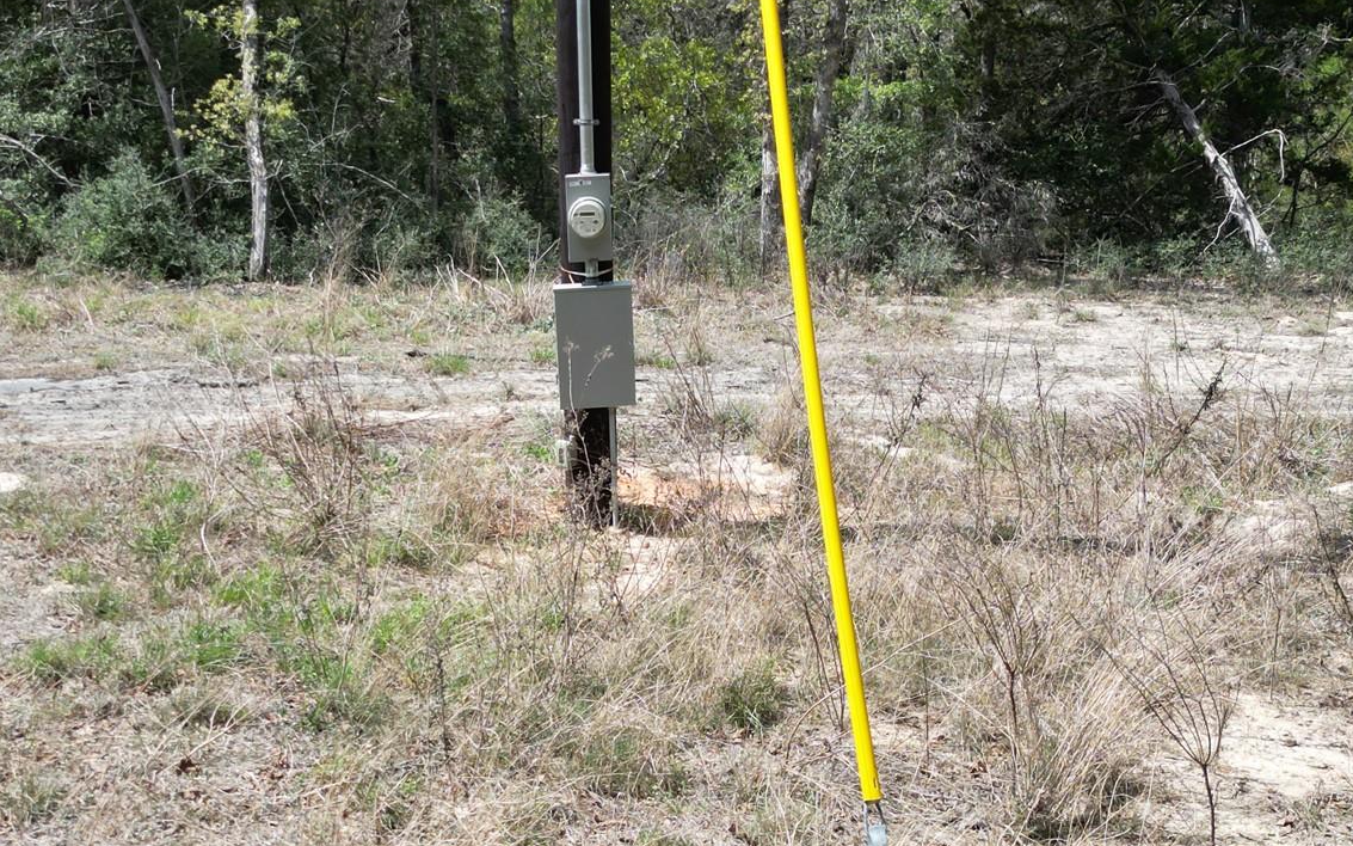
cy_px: 505
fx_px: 1696
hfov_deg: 43.1
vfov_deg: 27.9
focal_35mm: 46
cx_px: 496
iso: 120
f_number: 1.7
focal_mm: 6.72
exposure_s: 1/2000
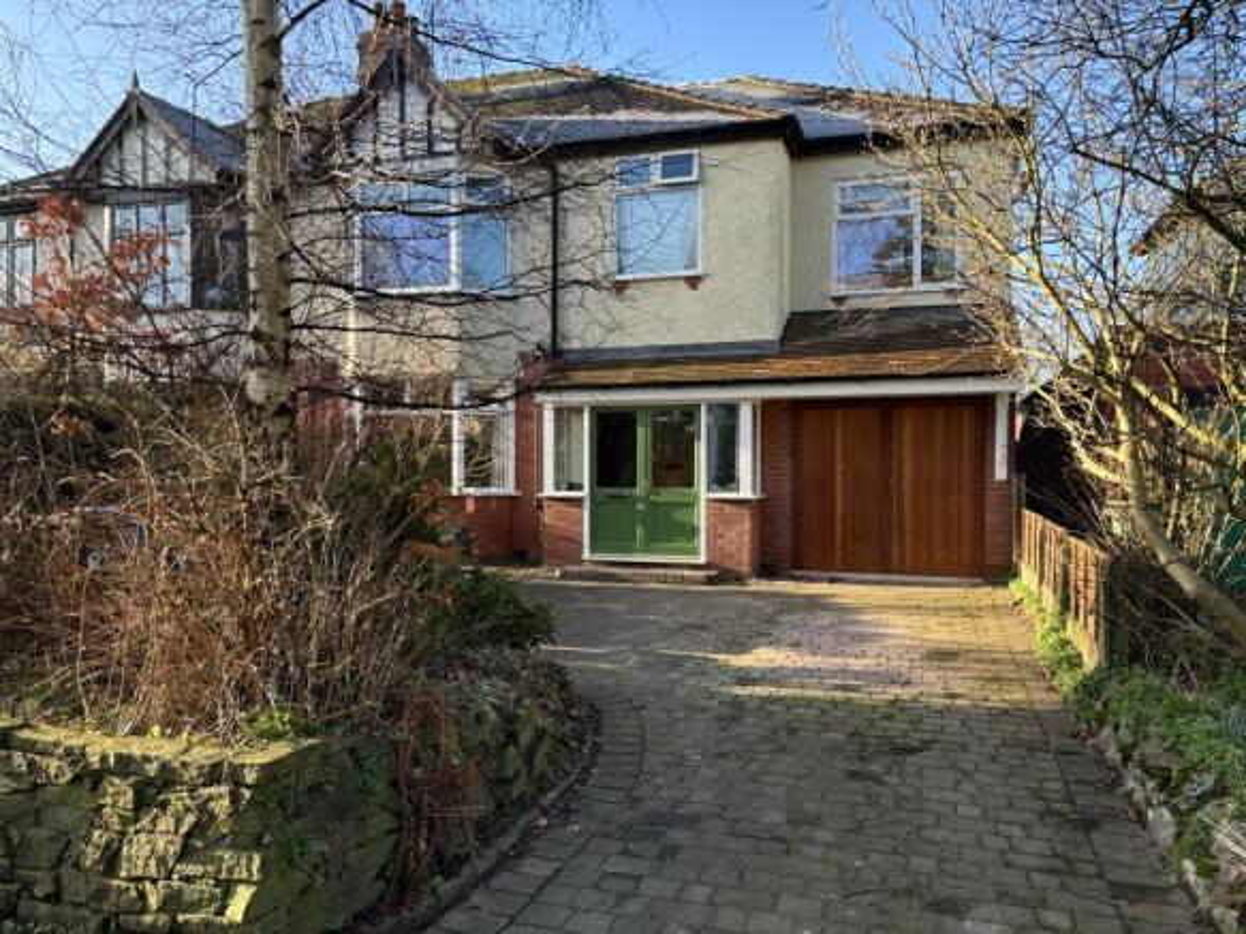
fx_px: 936
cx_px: 623
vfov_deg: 53.0
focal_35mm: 26
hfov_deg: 67.3
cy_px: 467
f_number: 1.6
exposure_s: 1/416
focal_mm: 5.96
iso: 50
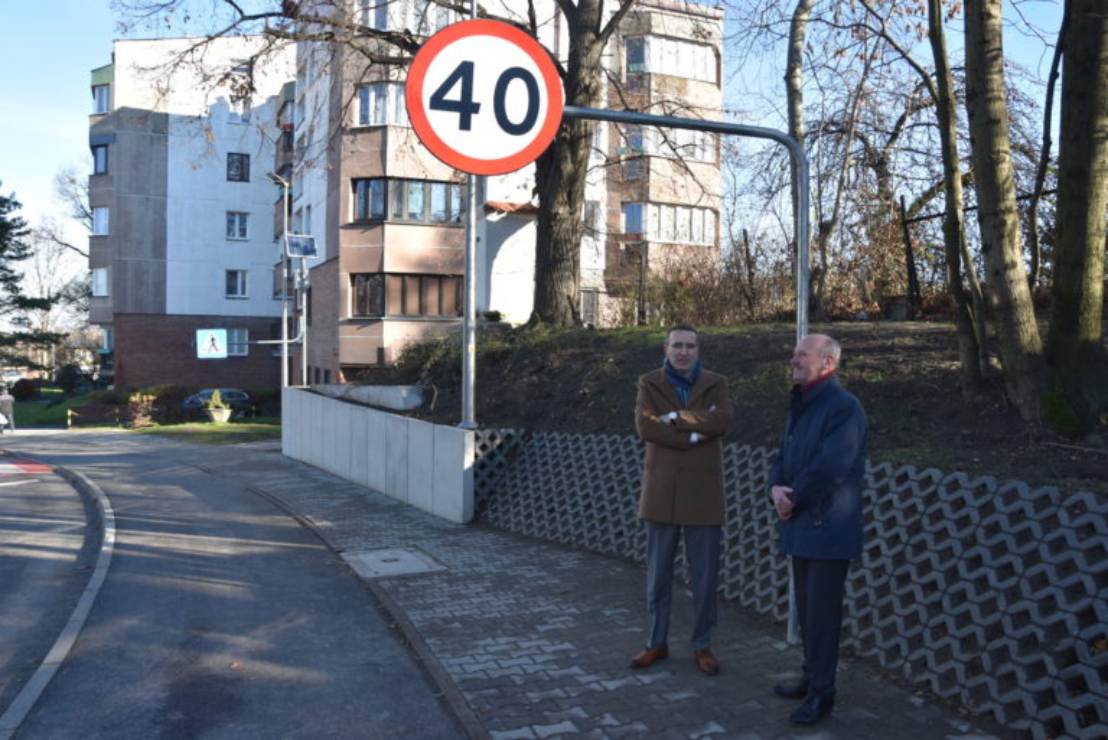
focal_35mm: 27
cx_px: 554
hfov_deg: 67.4
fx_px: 831
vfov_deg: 48.0
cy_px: 370
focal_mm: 18
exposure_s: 1/125
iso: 100
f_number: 5.6
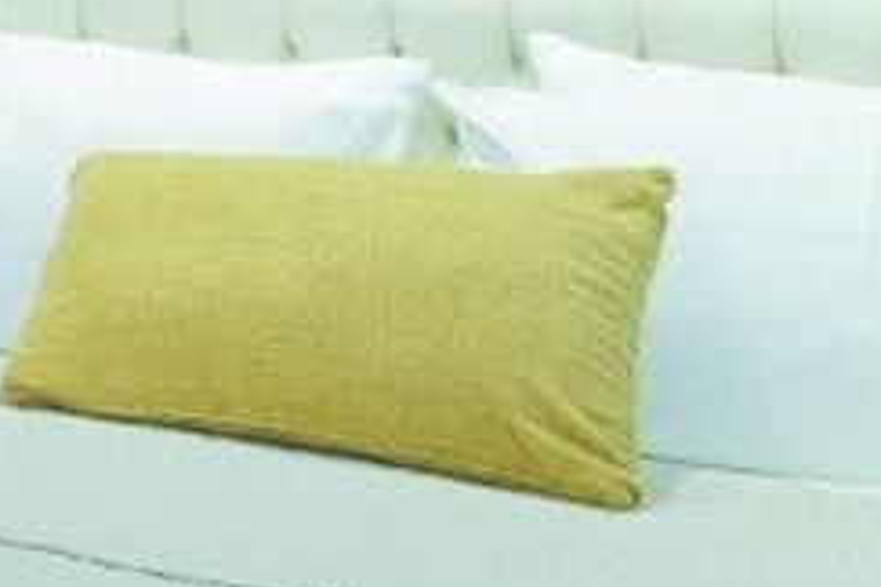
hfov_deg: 17.1
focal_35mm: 83
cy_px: -116
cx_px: -939
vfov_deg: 15.8
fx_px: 2031
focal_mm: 14
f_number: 8
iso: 100
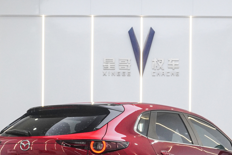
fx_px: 671
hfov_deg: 19.6
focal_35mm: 104
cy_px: 166
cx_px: 137
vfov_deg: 12.9
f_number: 6.3
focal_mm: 29
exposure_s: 1/80
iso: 1250
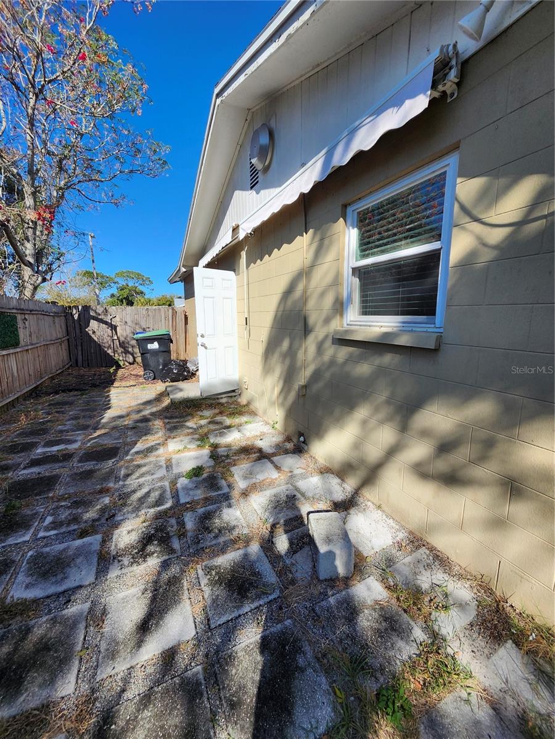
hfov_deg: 89.9
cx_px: 278
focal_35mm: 13
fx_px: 278
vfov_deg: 106.2
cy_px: 370
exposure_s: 1/1336
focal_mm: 1.74
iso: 40
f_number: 2.2
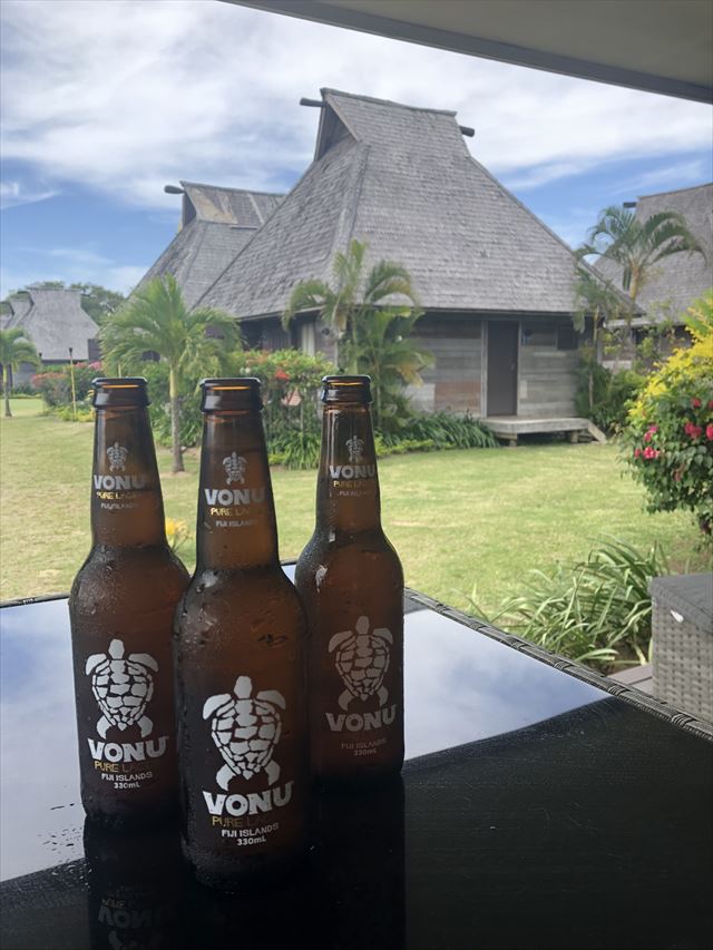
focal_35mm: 28
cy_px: 475
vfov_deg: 63.4
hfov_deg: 49.8
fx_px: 769
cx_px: 356
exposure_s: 1/355
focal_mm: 3.99
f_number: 1.8
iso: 20
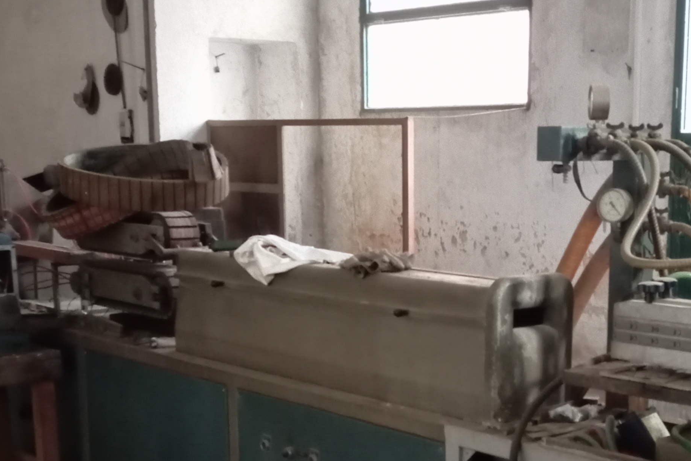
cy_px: 403
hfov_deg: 30.8
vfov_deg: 20.5
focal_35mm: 65
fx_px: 1247
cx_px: 449
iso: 3249
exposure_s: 1/14.3
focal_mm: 4.22
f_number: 1.8
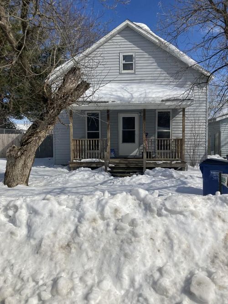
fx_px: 246
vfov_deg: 63.5
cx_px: 114
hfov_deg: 49.7
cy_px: 152
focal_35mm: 28
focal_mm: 3.99
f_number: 1.8
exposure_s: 1/5348
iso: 25
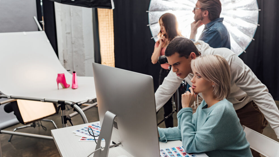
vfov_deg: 31.2
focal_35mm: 38
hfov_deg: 52.8
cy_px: 76
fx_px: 281
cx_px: 141
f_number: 3.5
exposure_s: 1/250
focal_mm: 35
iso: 100
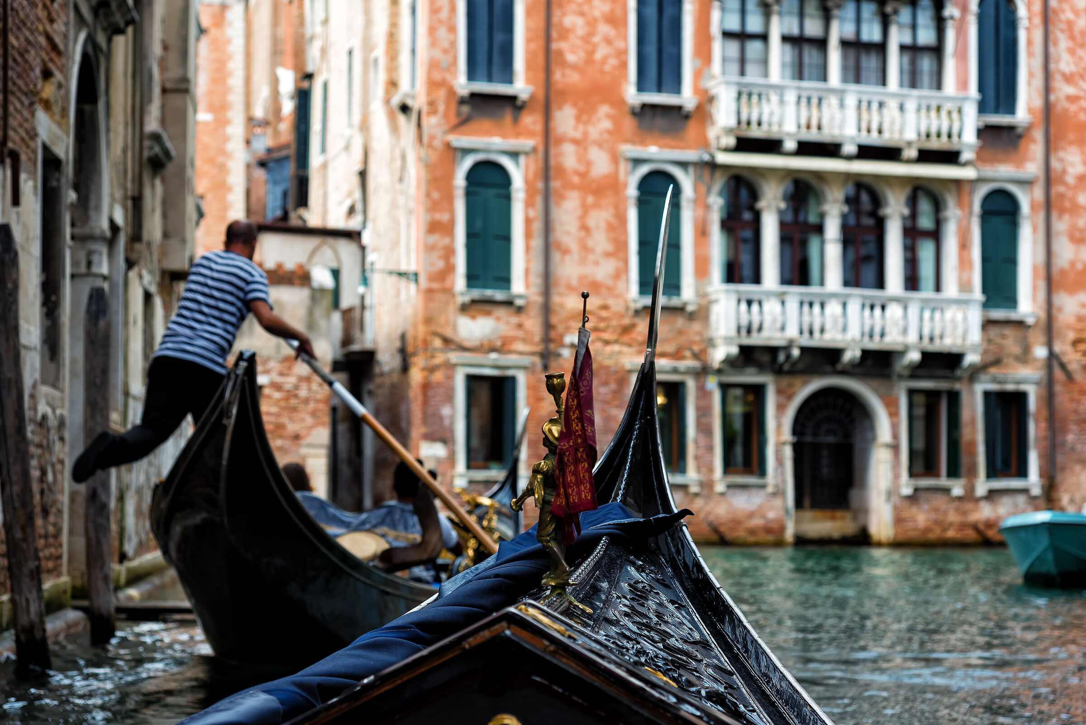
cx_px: 543
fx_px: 2474
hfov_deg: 24.8
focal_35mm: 82
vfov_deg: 16.7
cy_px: 362
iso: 100
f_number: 5.6
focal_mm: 82
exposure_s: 1/160
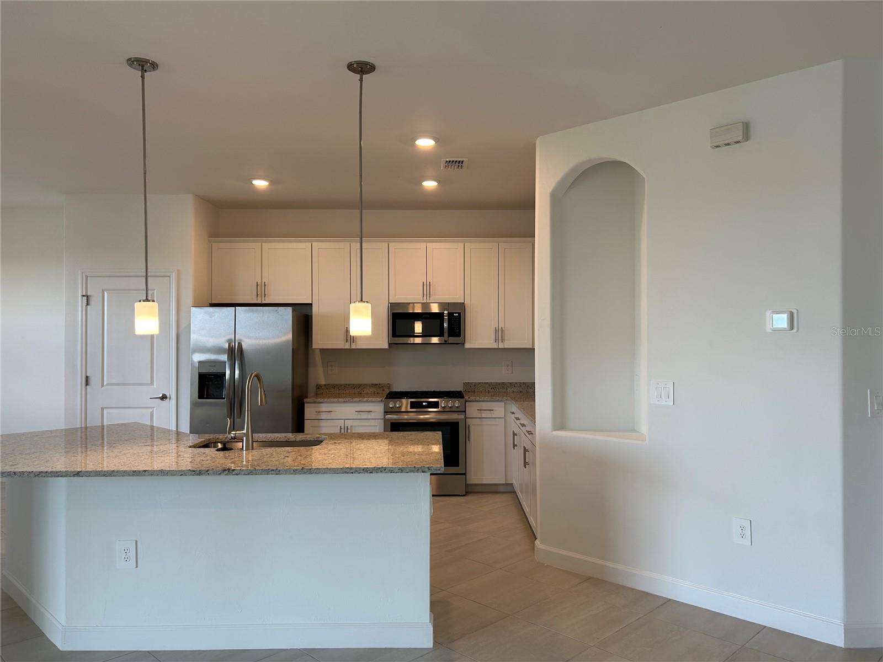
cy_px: 331
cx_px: 442
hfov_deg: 67.3
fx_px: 663
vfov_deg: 53.1
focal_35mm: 26
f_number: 1.5
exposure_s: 1/120
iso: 64
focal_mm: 5.7
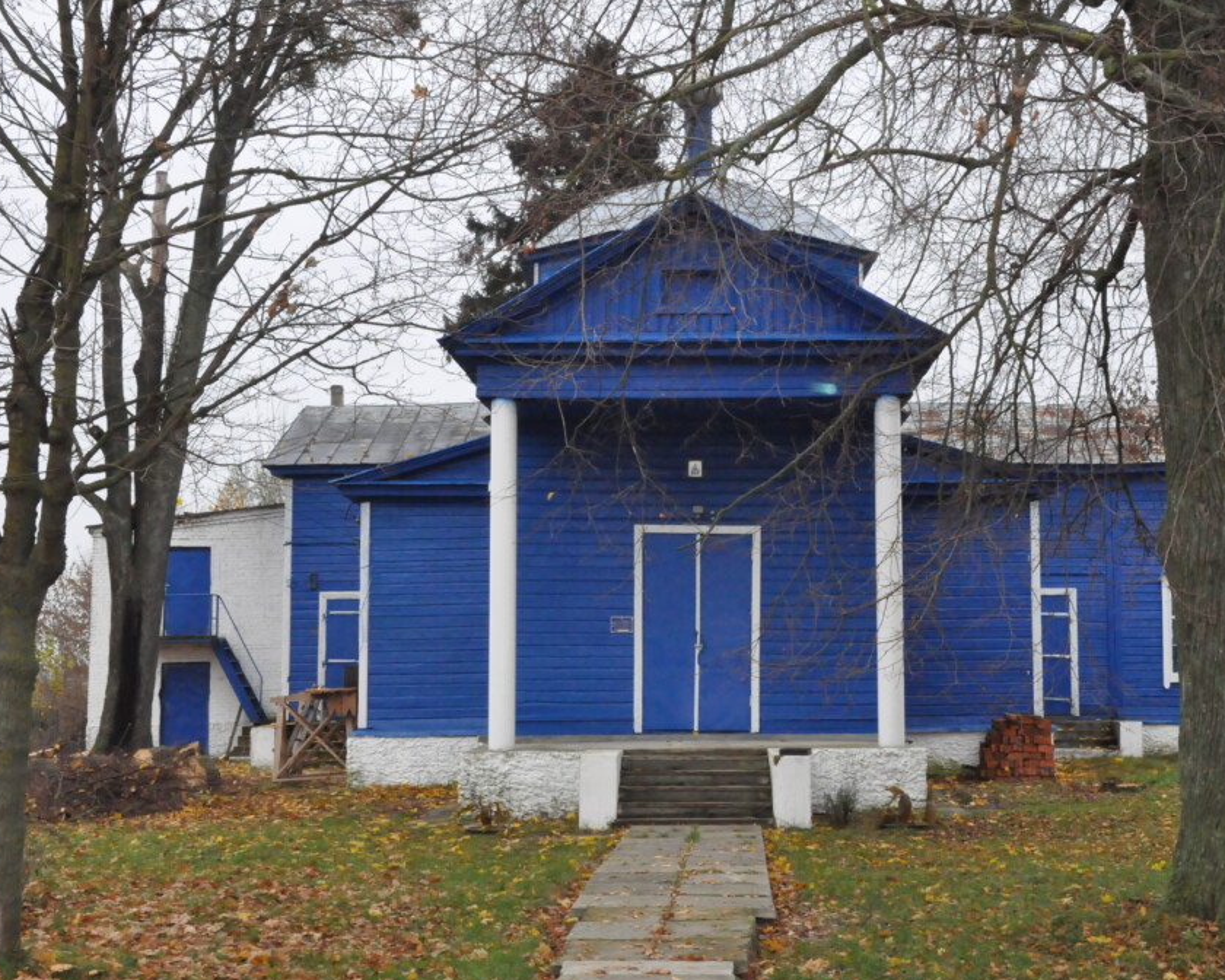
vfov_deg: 31.5
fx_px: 1740
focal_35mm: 48
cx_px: 725
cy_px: 493
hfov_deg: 38.6
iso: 3200
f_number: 18
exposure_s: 1/200
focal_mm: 28
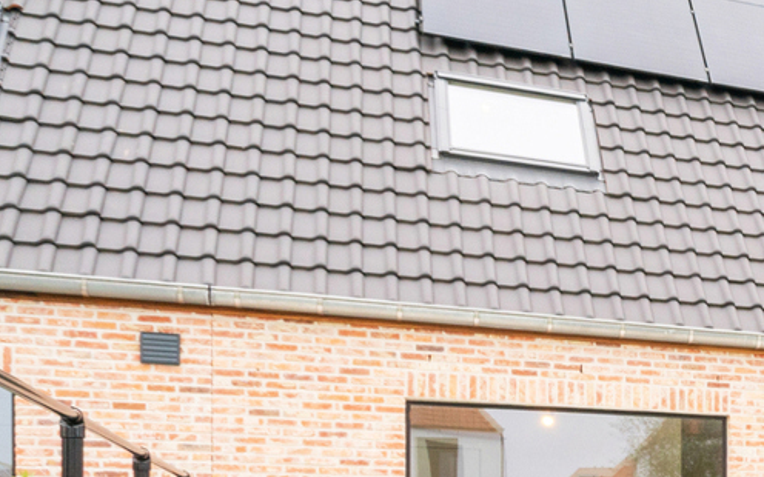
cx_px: 1406
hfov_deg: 20.1
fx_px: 1478
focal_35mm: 71
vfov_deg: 17.3
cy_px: 609
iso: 250
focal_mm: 16
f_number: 11
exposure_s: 1/30
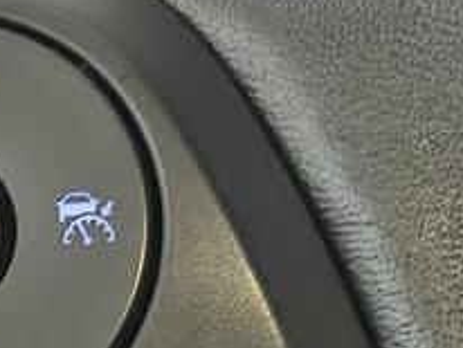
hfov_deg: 12.3
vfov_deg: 9.6
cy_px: 546
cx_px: -324
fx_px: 1995
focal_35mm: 149
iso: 1223
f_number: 1.8
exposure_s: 1/40
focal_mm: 5.56
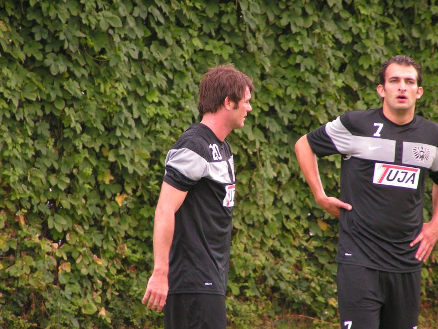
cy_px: 164
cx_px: 219
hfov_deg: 5.2
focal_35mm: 380
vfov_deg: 3.9
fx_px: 4808
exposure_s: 1/320
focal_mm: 58
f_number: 3.5
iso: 200
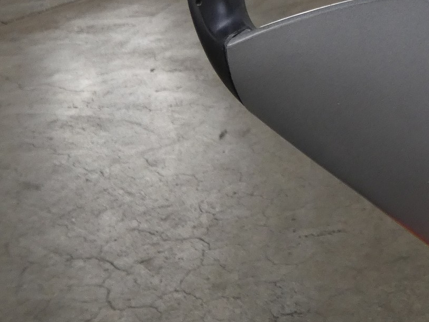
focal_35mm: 74
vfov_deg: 18.5
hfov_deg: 23.1
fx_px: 917
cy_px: -96
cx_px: 574
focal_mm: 4.4
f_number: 3
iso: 200
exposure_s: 1/80
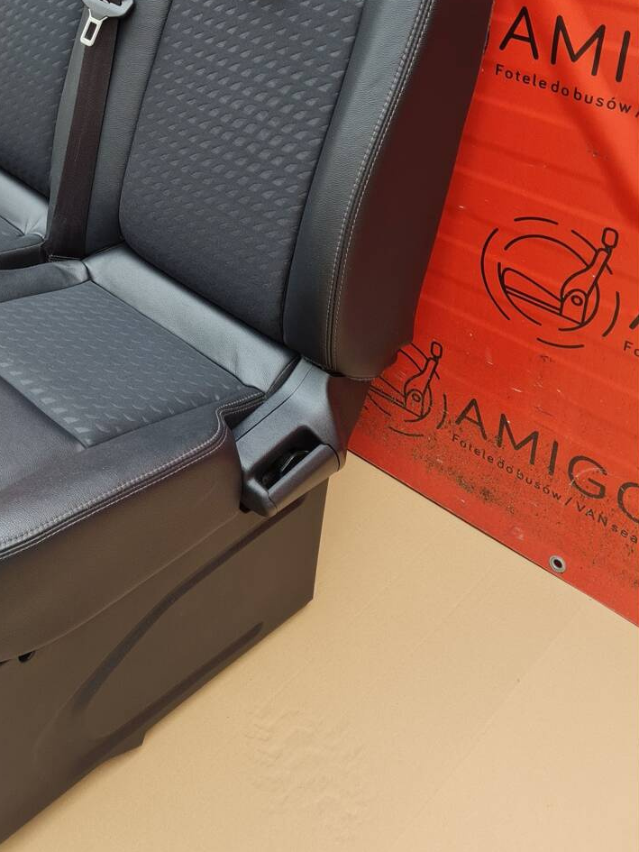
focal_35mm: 44
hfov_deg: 31.8
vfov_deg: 40.8
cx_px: 103
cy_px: 147
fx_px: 1083
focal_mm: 5.4
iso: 50
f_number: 1.8
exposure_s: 1/108
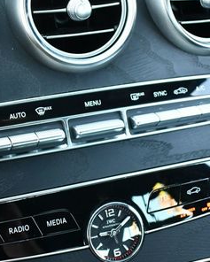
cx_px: 82
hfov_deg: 21.0
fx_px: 567
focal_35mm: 73
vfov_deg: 26.0
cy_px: 112
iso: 900
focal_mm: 18
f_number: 3.5
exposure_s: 1/125
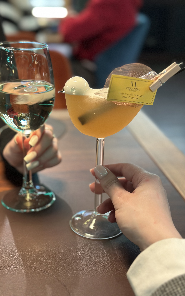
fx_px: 411
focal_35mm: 51
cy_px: 148
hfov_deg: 25.3
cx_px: 82
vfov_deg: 39.6
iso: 400
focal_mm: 6.86
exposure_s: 1/35
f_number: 1.78
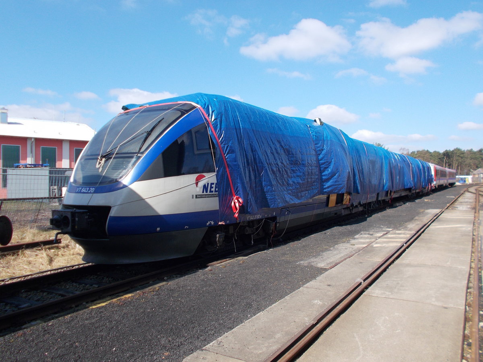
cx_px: 242
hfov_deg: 60.0
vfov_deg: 46.8
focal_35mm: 30
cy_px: 181
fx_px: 419
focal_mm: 5.3
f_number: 8.6
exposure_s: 1/100
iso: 80
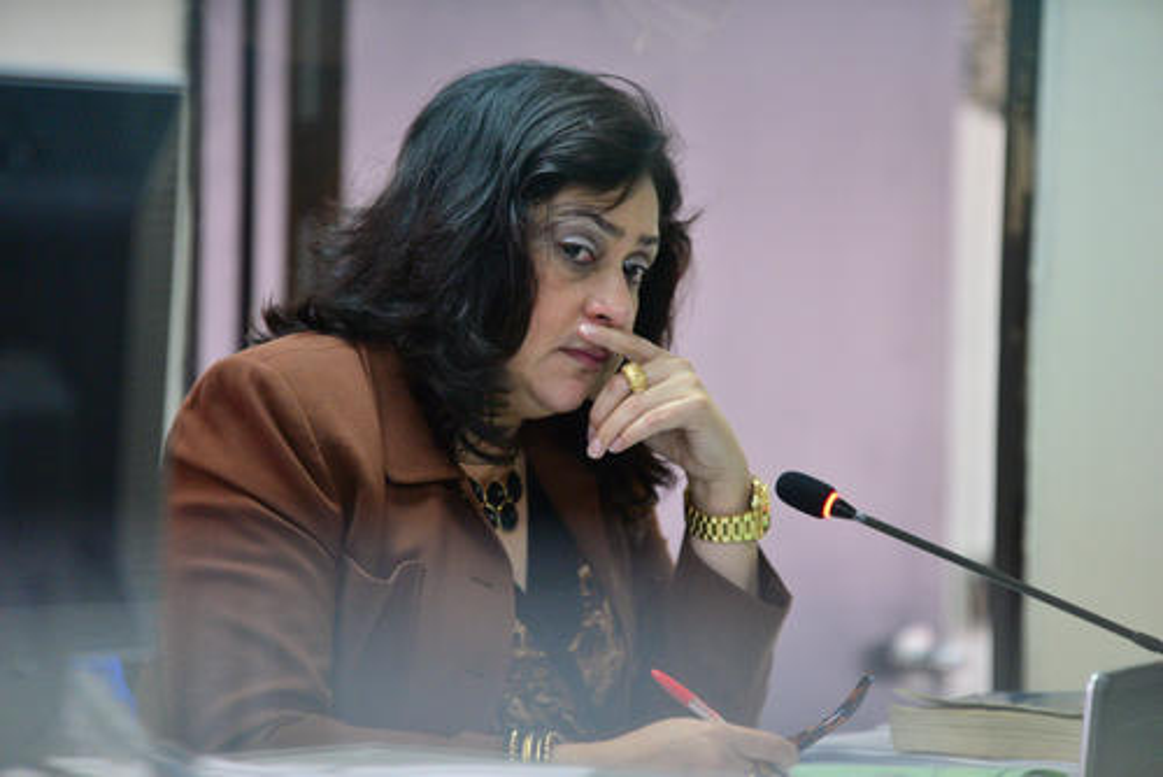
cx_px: 582
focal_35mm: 200
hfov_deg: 10.3
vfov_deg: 6.9
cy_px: 388
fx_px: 6465
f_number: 2.8
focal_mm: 200
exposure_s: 1/200
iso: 3200
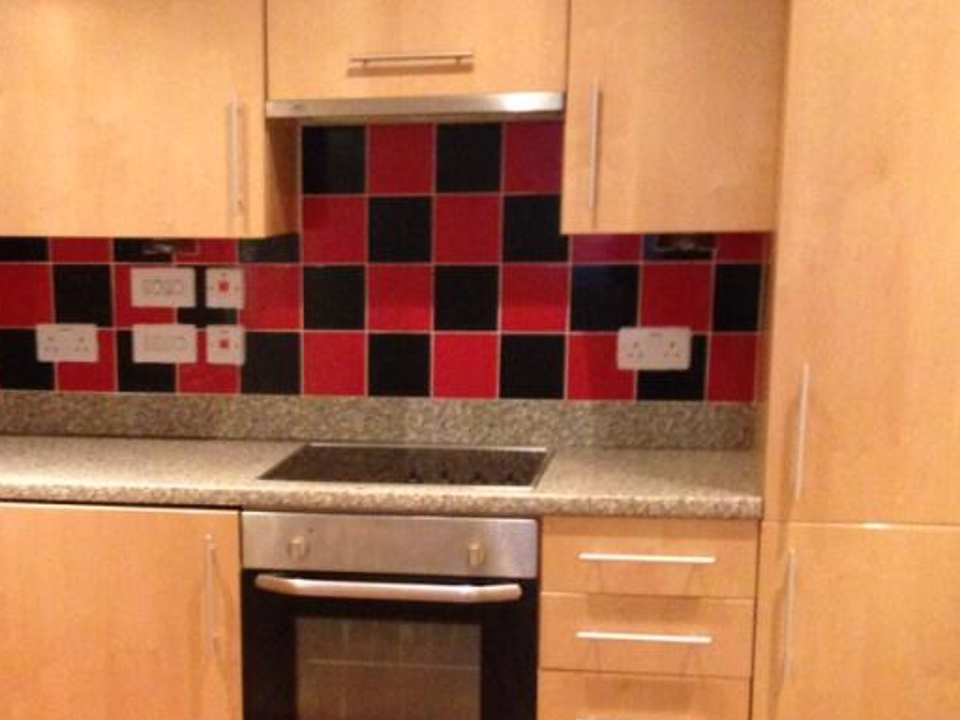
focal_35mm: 66
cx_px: 274
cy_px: 564
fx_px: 1830
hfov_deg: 29.1
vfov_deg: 22.0
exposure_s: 1/15
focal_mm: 4.12
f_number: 2.4
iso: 500
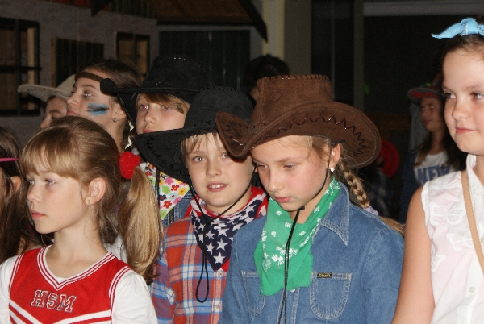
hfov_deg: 19.4
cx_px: 242
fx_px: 1414
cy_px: 162
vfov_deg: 13.1
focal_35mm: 105
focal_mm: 70
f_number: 5.6
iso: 400
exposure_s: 1/125
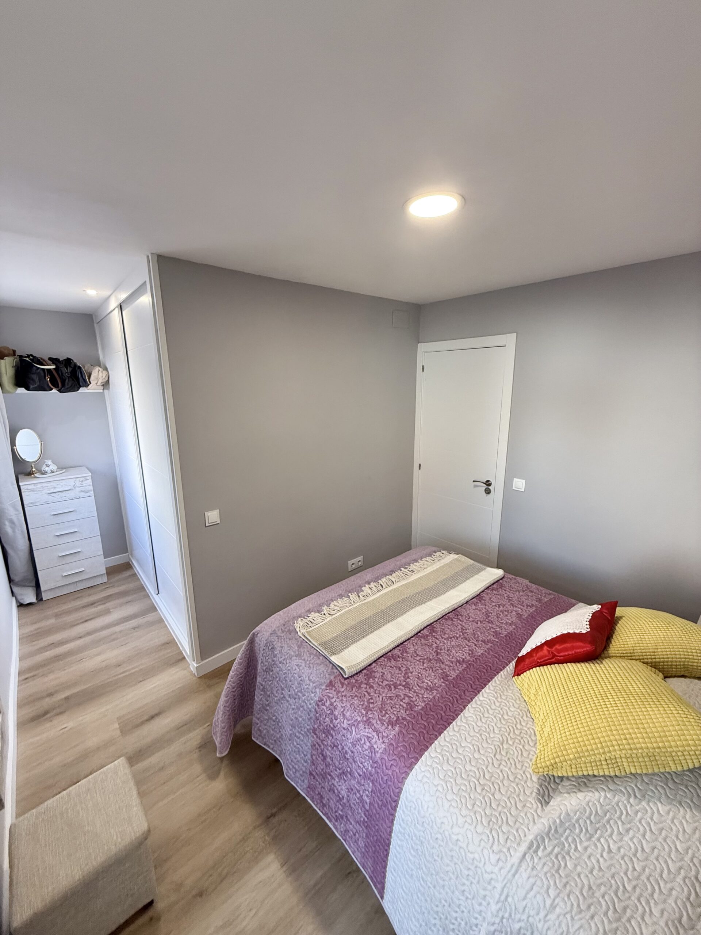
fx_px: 378
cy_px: 468
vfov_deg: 102.1
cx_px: 350
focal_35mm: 14
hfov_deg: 85.7
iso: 250
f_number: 2.2
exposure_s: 1/100
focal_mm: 2.22
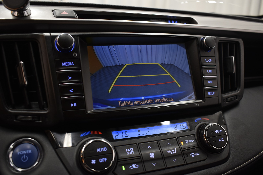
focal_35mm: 33
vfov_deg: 40.0
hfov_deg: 57.2
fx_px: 241
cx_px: 132
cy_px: 88
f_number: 3.8
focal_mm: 22
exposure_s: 1/30
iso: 500
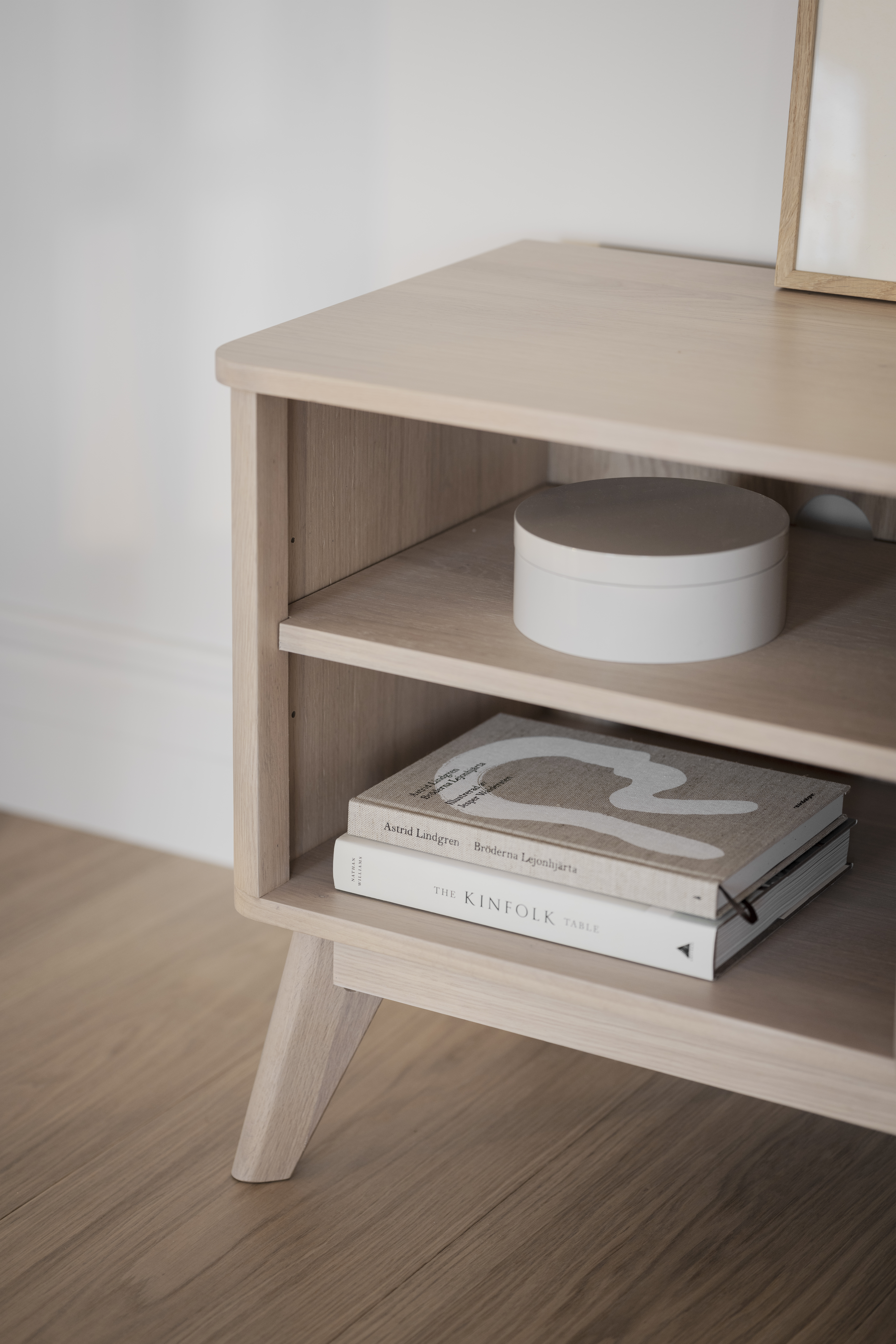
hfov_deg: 16.1
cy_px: 672
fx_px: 3173
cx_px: 448
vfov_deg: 23.9
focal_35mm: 85
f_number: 1.8
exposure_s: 1/100
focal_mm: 85
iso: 160
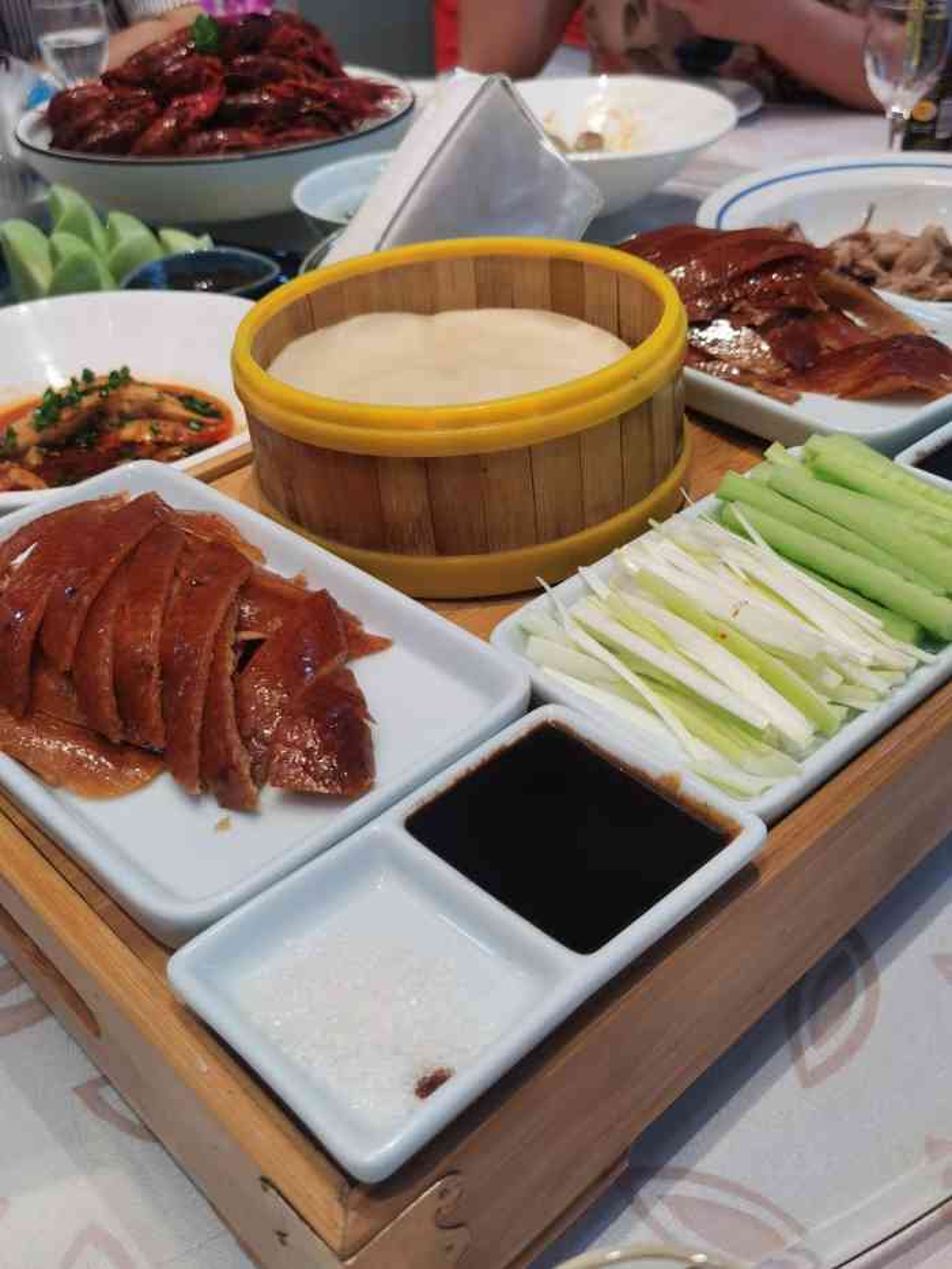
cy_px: 634
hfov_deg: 40.7
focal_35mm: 35
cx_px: 476
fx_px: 1283
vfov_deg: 52.6
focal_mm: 5.56
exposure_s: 1/100
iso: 50
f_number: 1.6
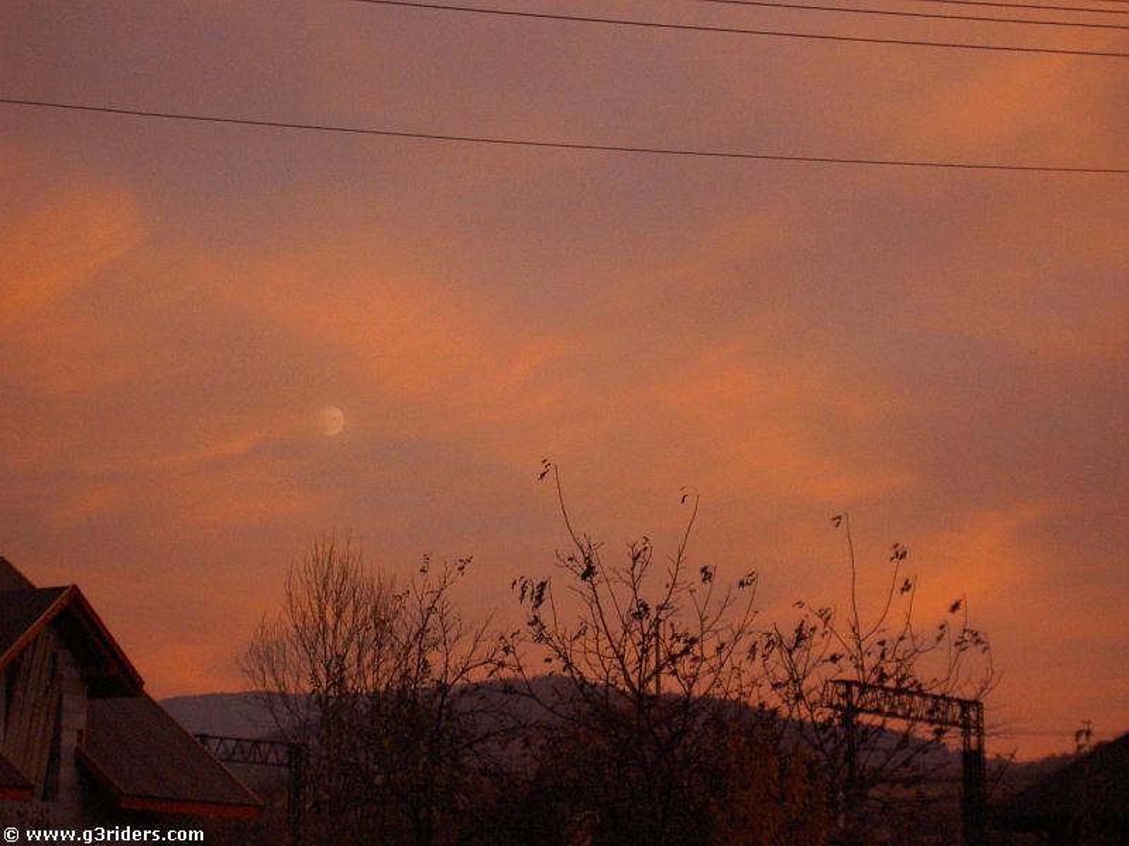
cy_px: 423
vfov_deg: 14.5
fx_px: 3327
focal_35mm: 102
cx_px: 564
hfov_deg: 19.3
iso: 200
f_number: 4.9
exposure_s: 1/100
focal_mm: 16.8
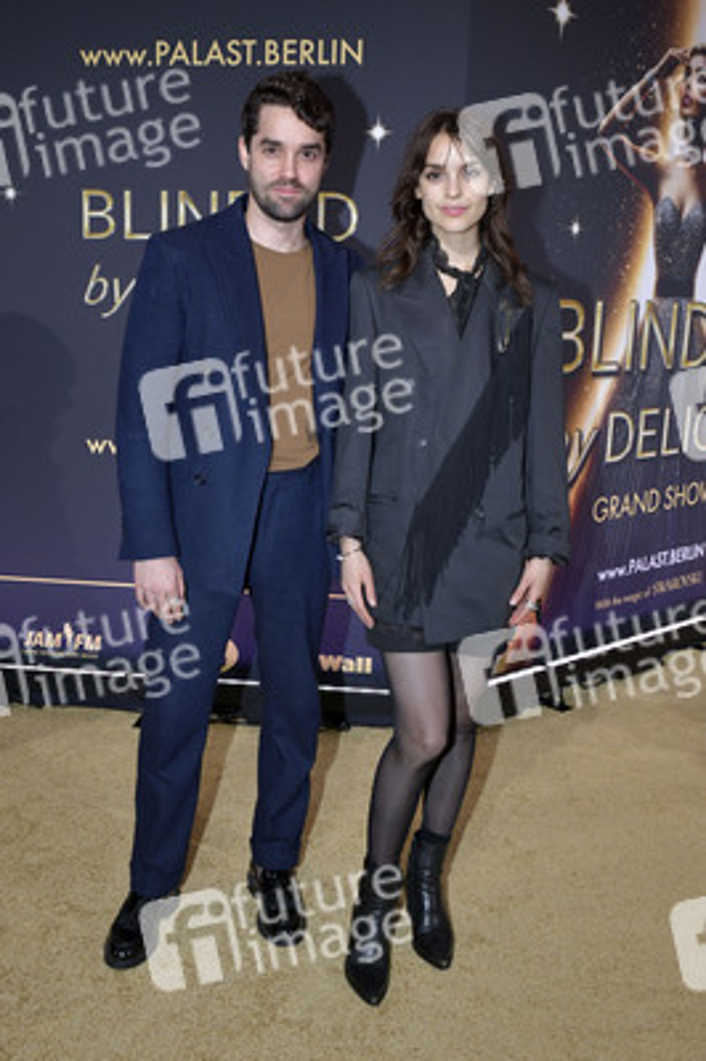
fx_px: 854
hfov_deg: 44.9
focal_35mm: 29
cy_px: 530
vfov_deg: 63.7
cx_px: 353
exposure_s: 1/250
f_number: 6.3
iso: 1250
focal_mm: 29
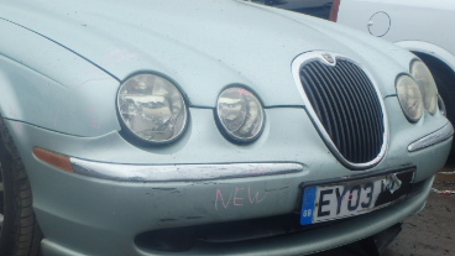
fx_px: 639
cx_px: 113
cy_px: 136
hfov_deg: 38.2
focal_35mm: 53
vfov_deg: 22.6
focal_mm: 5
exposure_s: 1/250
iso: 125
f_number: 3.9
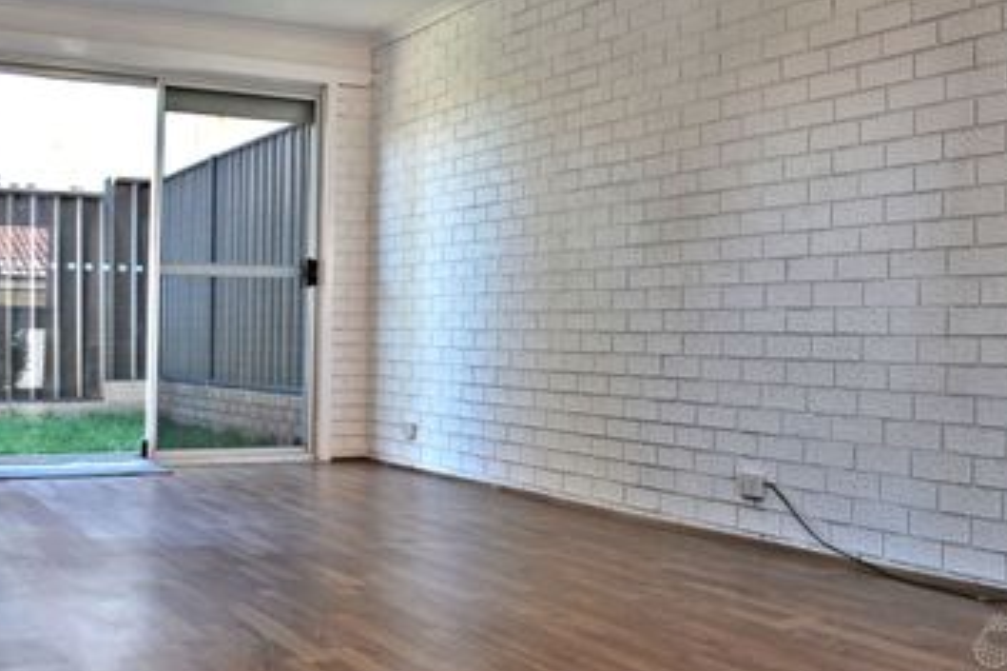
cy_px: 250
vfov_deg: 27.9
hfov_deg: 41.1
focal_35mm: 48
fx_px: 1342
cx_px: 533
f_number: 4.2
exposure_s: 1/50
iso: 200
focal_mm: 24
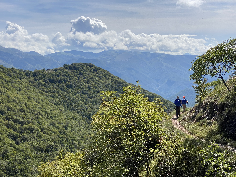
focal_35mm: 52
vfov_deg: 28.0
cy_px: 88
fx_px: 355
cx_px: 118
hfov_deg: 36.8
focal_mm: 6
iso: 20
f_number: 2
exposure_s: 1/2994
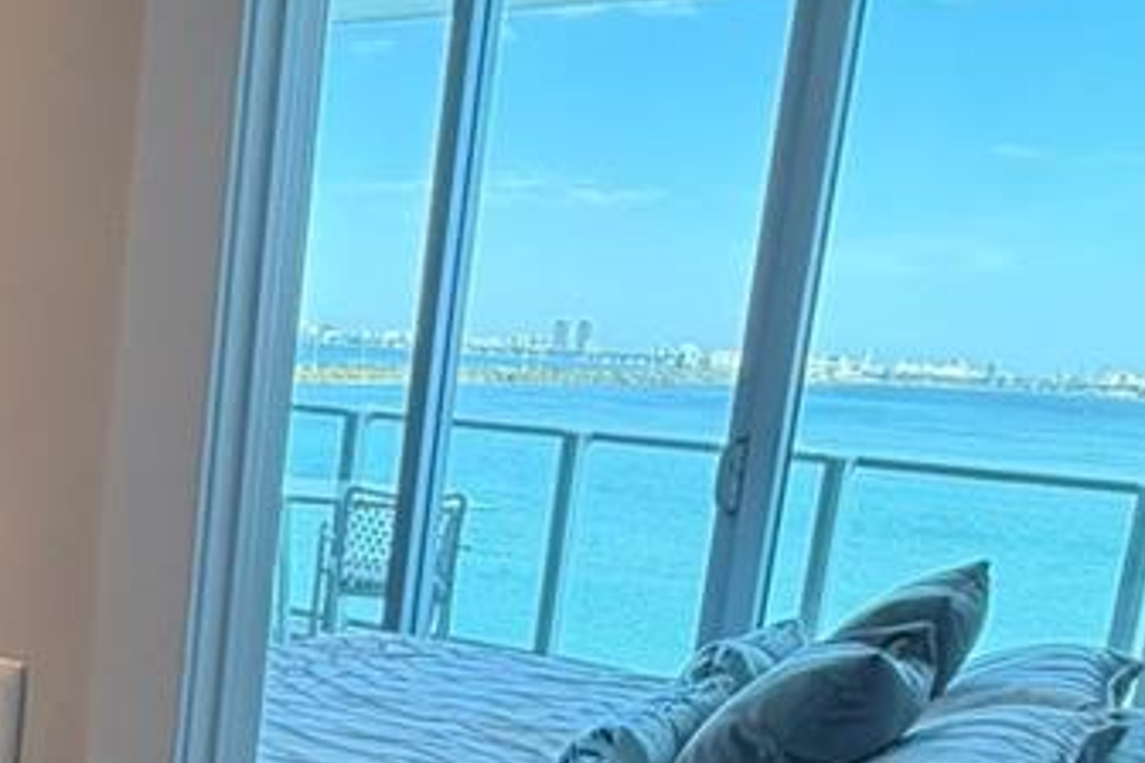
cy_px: 647
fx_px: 1654
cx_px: -82
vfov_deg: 25.4
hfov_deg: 33.7
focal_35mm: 52
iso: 250
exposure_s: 1/120
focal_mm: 2.22
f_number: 2.2
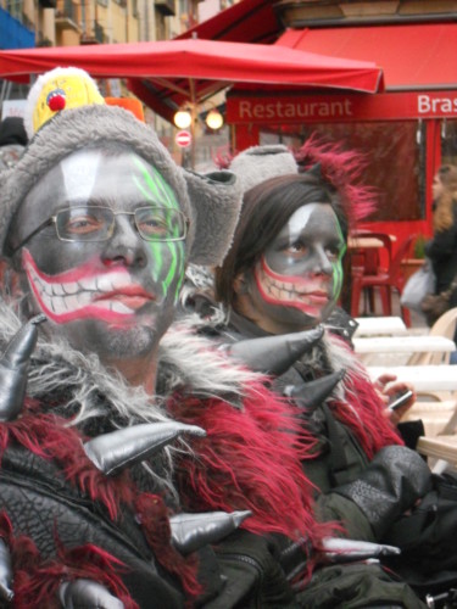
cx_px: 228
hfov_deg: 13.7
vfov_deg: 18.2
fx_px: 1901
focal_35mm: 108
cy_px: 304
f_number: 5.9
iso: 500
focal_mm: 19.6
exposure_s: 1/60
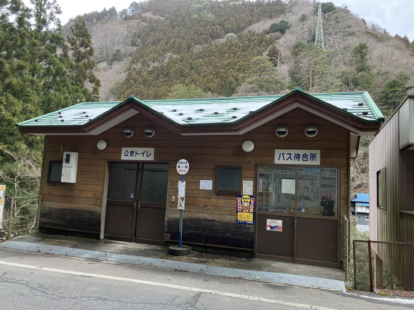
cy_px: 155
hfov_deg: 63.4
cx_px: 207
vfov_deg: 49.7
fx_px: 335
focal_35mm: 28
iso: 50
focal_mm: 3.99
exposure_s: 1/121
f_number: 1.8
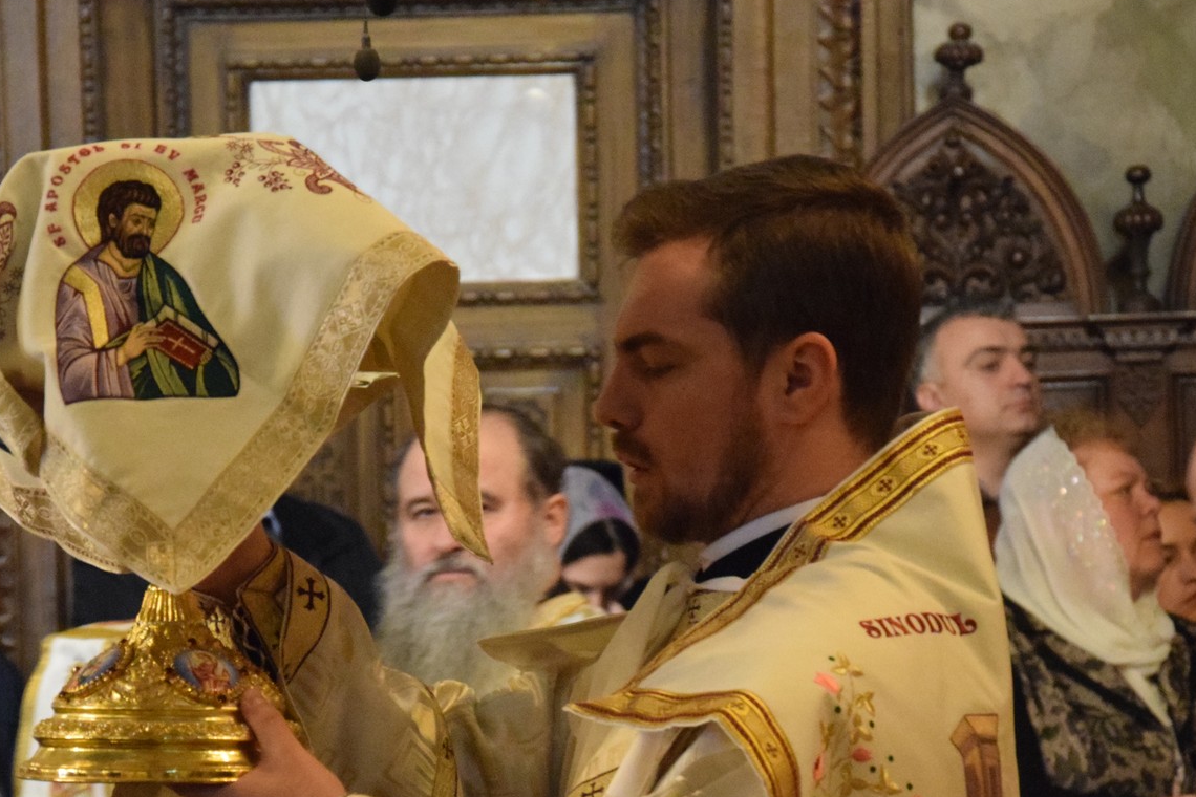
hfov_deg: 10.9
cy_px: 653
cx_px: 407
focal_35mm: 189
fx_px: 6273
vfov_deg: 7.3
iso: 6400
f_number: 5.3
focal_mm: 75
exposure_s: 1/40
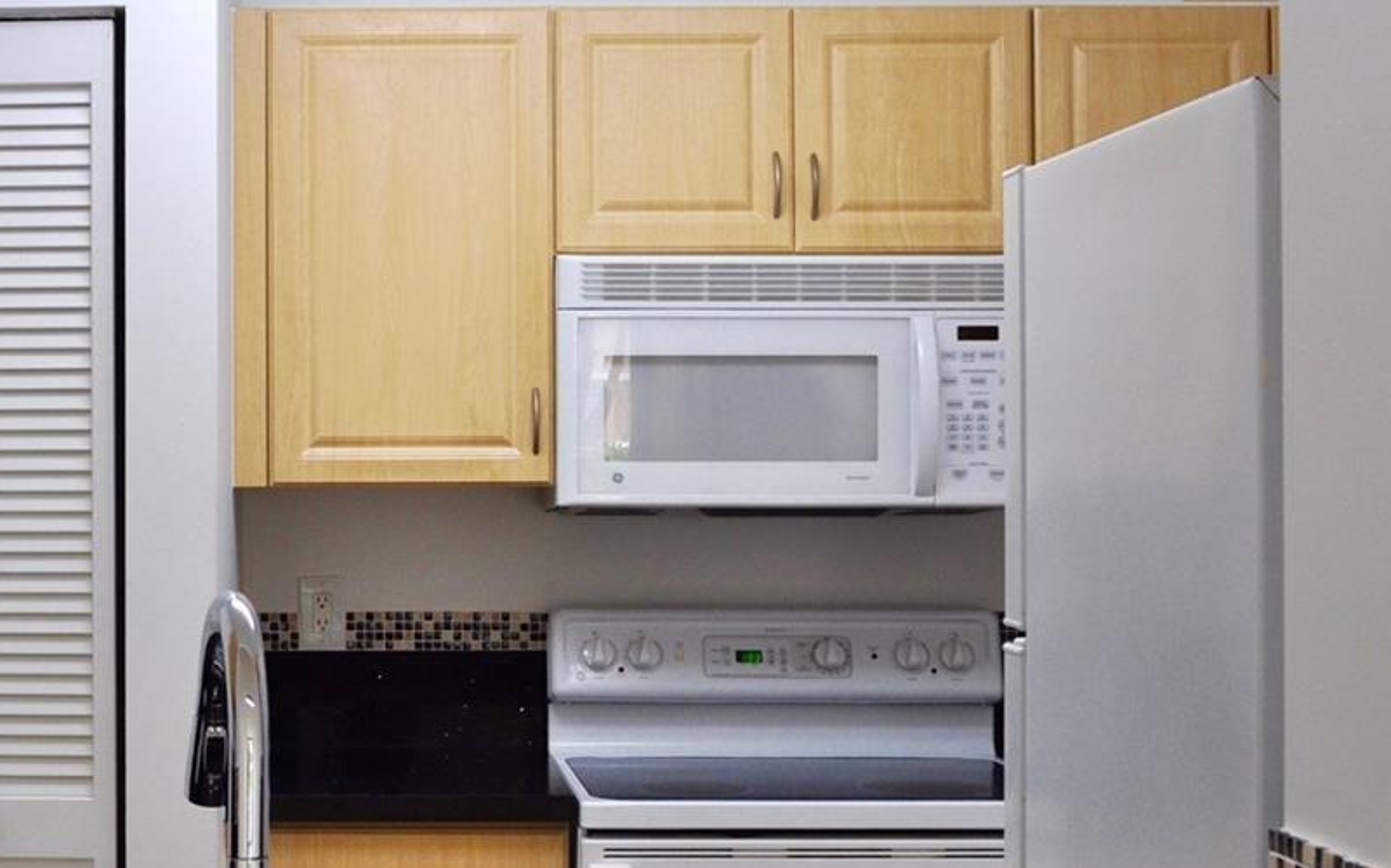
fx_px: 2312
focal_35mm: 61
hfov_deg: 32.6
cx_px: 295
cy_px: 447
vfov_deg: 21.3
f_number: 8
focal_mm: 20
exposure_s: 1/50
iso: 400
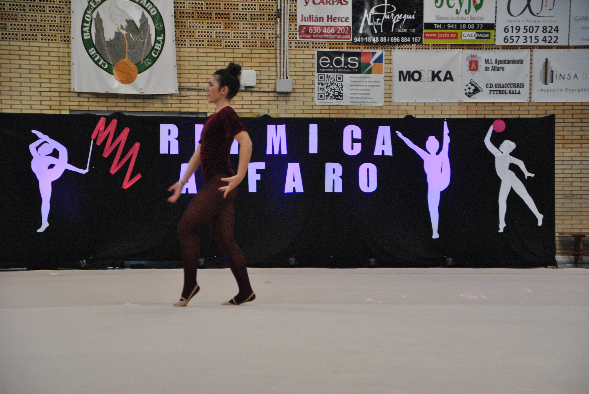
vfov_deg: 14.7
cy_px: 197
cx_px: 294
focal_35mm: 93
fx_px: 1523
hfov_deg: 21.9
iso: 800
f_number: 5
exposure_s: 1/125
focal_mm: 62
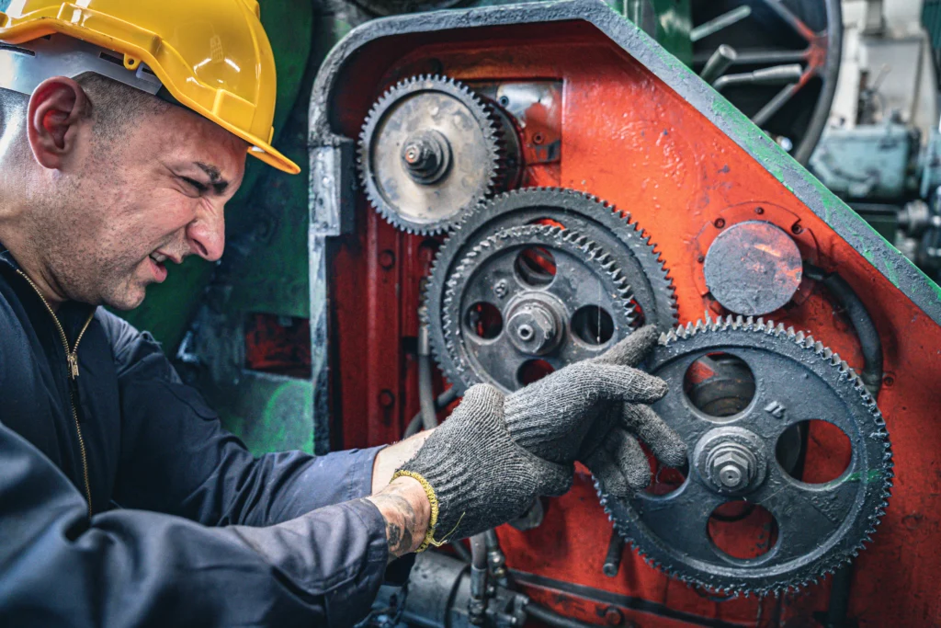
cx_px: 470
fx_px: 627
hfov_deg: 73.7
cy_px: 314
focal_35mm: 24
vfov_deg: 53.1
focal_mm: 24
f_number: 3.5
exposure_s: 1/125
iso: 3200
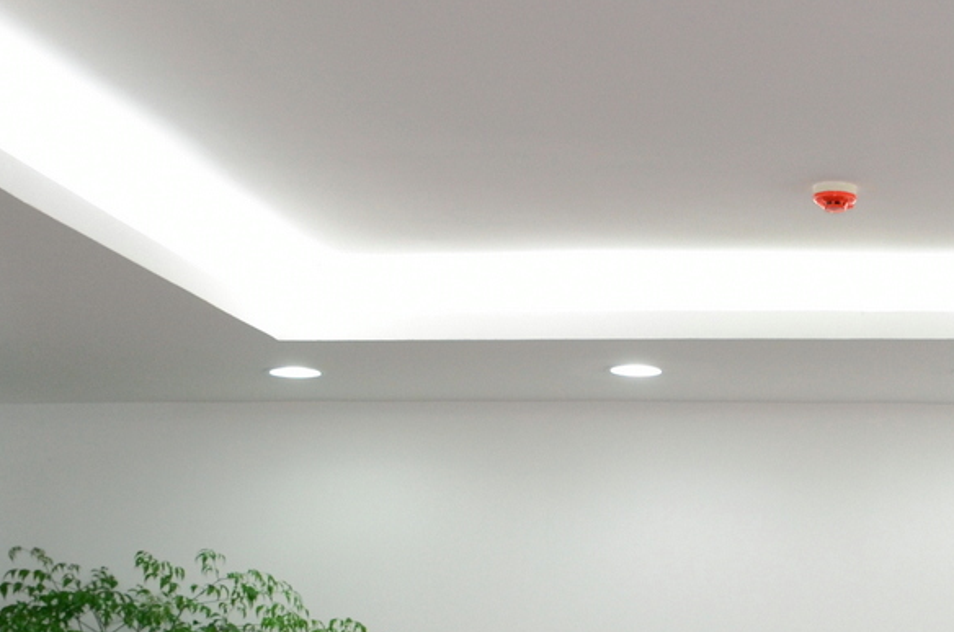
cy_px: 825
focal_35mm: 74
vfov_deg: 17.2
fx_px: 1957
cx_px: 1003
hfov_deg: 25.7
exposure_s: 1/60
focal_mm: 18
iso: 900
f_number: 4.5
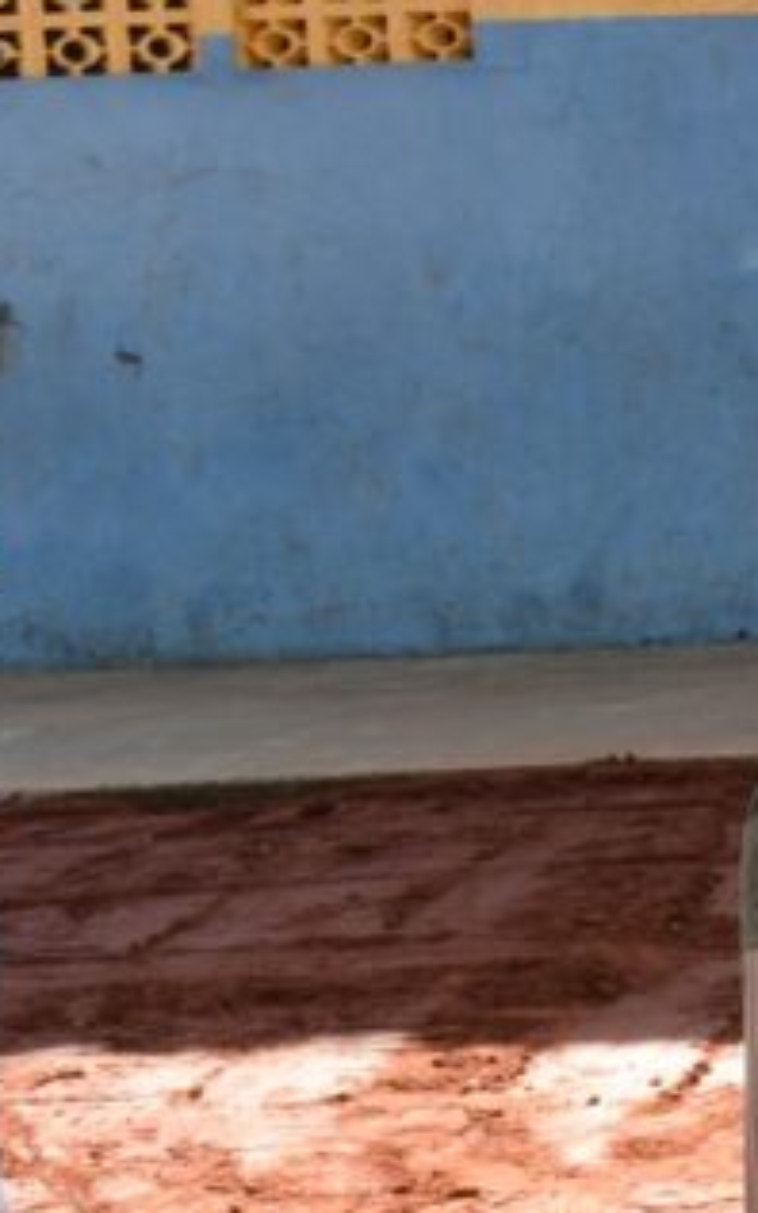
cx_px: 1750
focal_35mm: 124
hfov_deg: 9.5
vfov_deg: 16.8
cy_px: 867
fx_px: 4089
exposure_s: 1/125
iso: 140
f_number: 5.6
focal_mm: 25
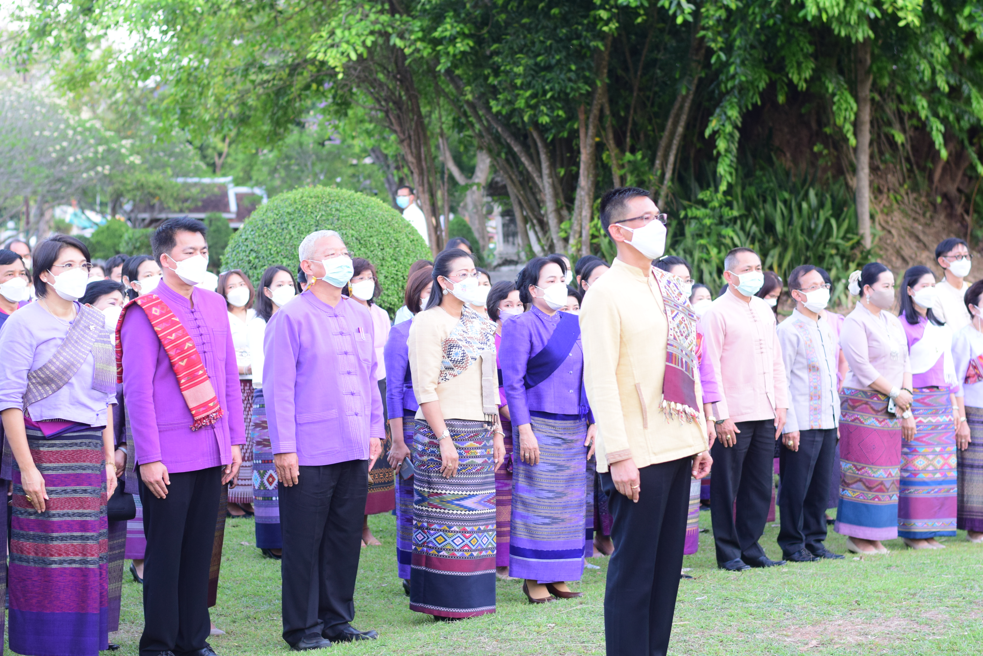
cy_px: 328
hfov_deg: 27.0
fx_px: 2048
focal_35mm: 75
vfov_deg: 18.2
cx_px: 492
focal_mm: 50
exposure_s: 1/100
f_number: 3.2
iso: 640
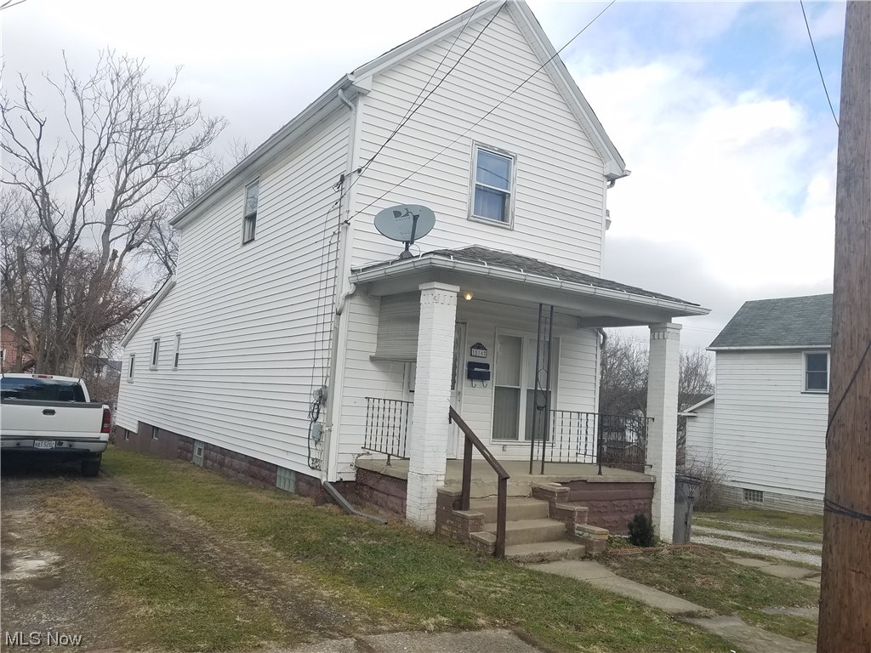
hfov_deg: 67.3
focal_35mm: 26
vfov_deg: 53.1
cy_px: 326
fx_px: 654
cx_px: 436
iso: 50
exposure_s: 1/1080
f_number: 1.7
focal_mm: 4.2
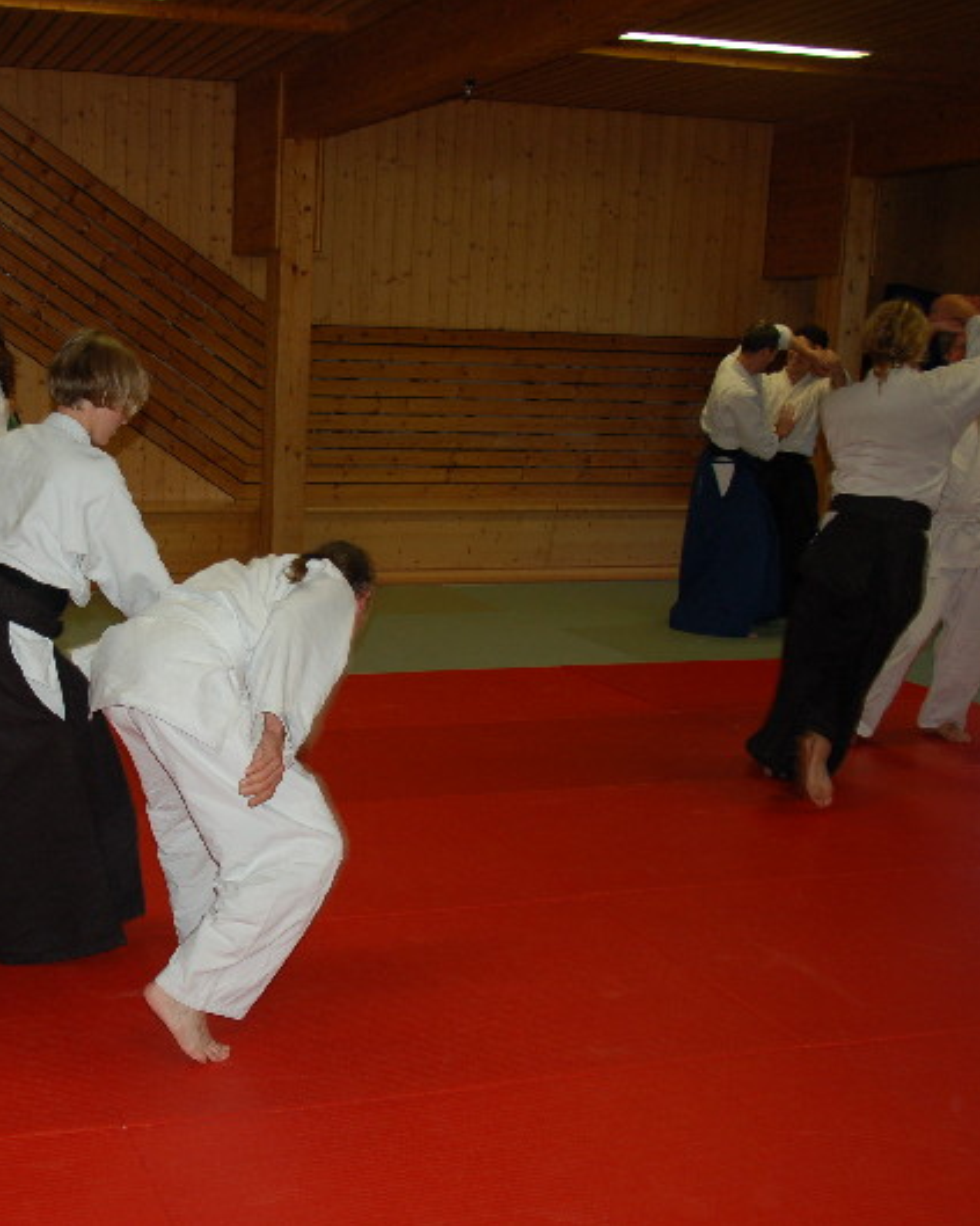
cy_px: 614
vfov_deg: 41.4
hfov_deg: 32.7
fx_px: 1621
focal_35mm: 45
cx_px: 202
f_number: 3.8
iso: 400
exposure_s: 1/60
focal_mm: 21
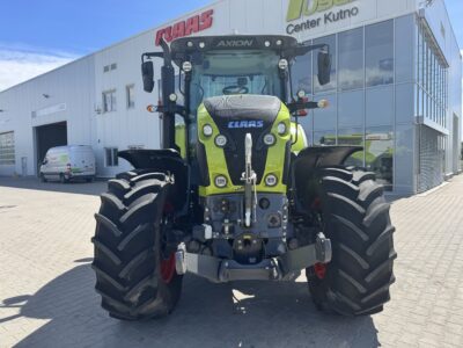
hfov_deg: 71.6
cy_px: 174
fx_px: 321
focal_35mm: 24
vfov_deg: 56.8
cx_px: 232
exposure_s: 1/2604
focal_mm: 6.76
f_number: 1.78
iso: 80
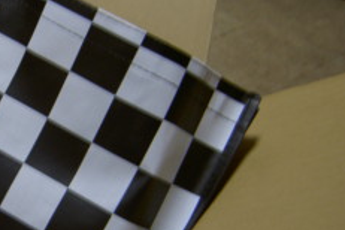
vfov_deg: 19.6
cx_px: 10
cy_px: 179
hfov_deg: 27.7
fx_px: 661
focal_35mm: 69
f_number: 2.8
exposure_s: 1/8
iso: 50
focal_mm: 5.6
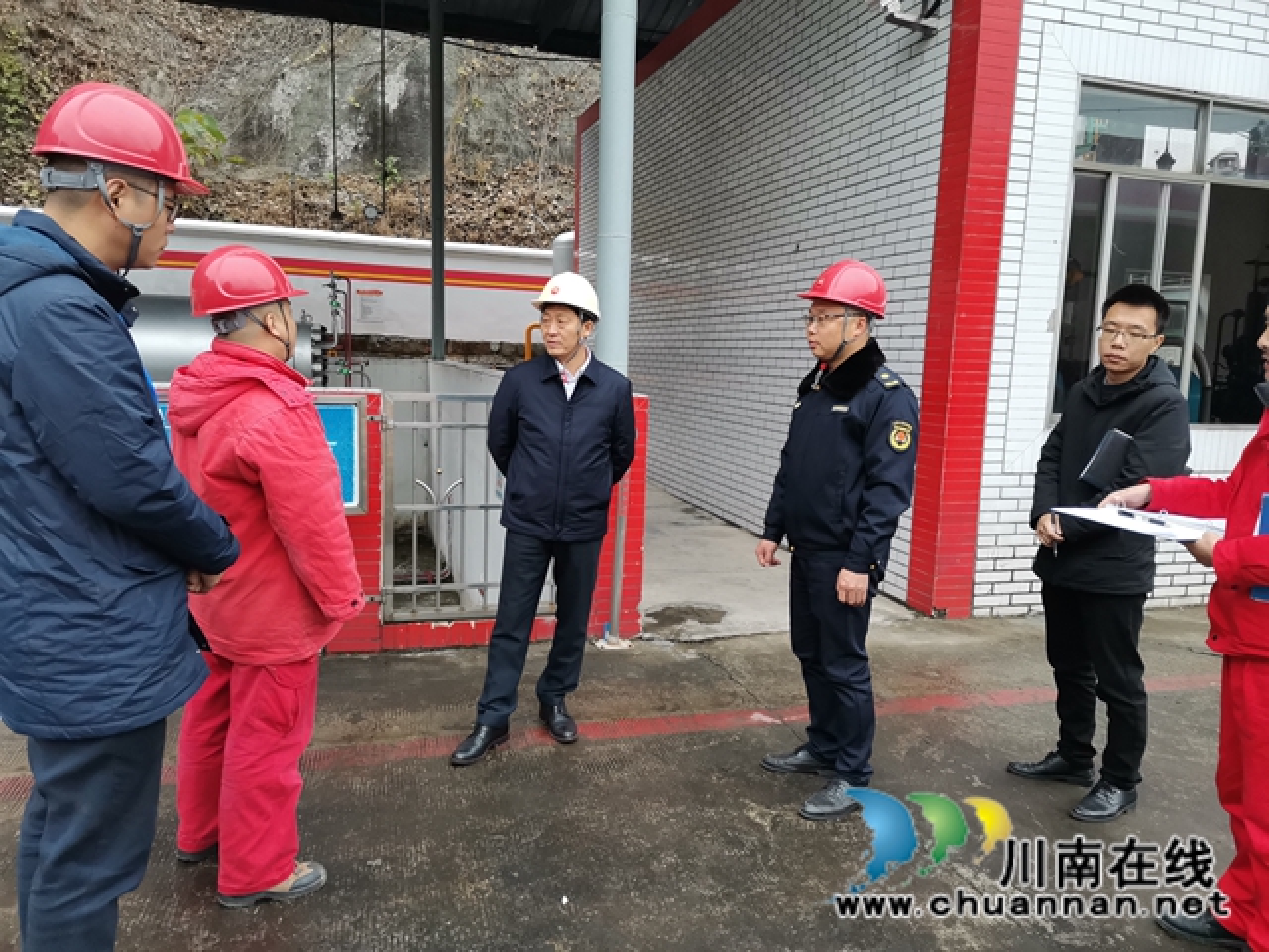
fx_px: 953
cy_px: 476
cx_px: 634
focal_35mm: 26
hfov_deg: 67.3
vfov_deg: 53.1
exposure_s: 1/100
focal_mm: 4.75
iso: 160
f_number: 1.8
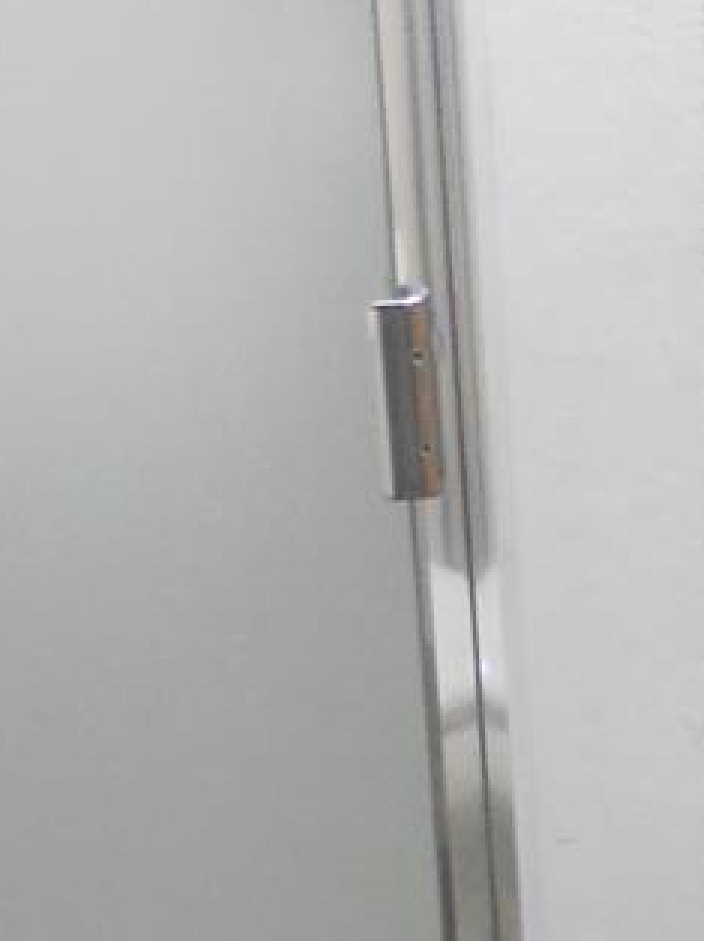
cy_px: 749
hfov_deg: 11.3
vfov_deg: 15.2
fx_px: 3503
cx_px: 756
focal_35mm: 129
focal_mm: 4.9
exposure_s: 1/25
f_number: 3.2
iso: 400
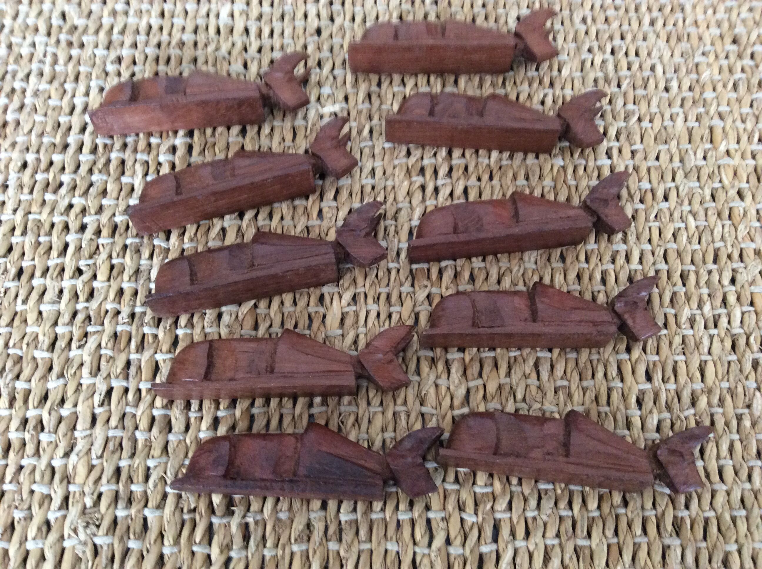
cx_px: 381
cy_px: 284
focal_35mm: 32
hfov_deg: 56.9
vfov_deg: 44.1
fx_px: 703
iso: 200
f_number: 2.4
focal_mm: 3.3
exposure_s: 1/25
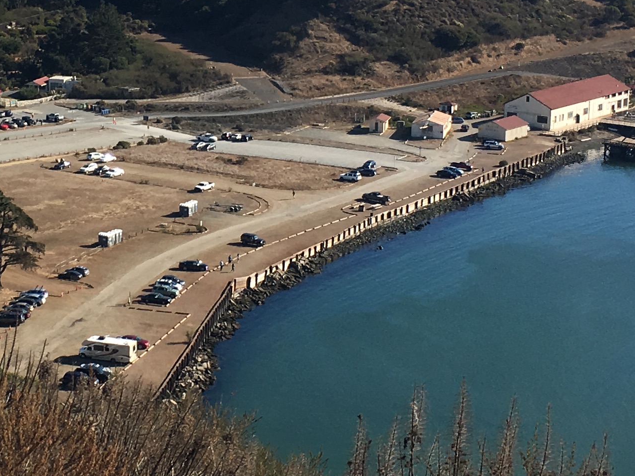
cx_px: 94
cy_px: 141
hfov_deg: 21.0
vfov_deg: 16.0
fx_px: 1687
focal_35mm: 92
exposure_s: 1/1637
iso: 25
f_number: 2.2
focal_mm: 4.15
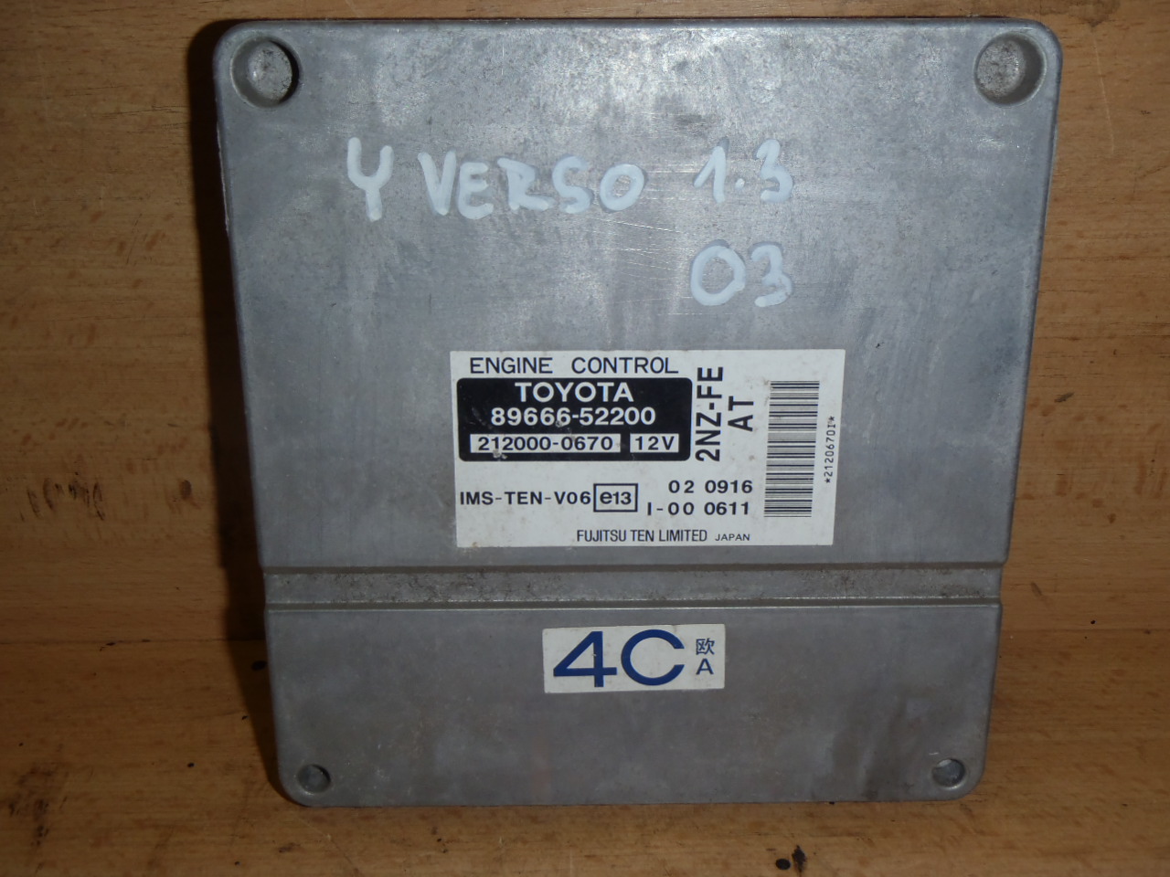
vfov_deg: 37.7
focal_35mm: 38
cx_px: 585
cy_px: 438
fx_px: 1284
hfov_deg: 49.0
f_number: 4.6
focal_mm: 6.83
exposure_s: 1/40
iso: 100
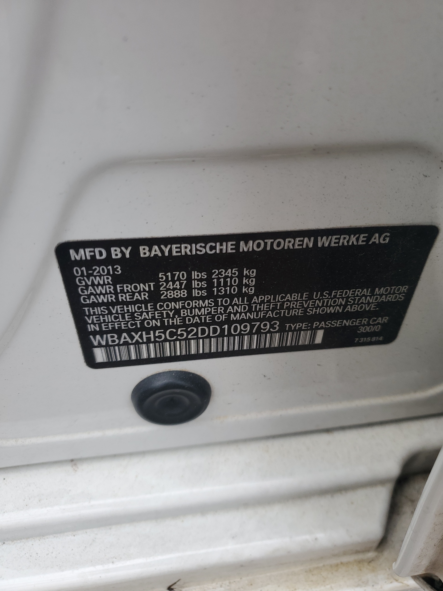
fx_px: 444
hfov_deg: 53.1
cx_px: 222
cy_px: 296
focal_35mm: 26
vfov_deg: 67.3
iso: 50
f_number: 1.5
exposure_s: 1/256
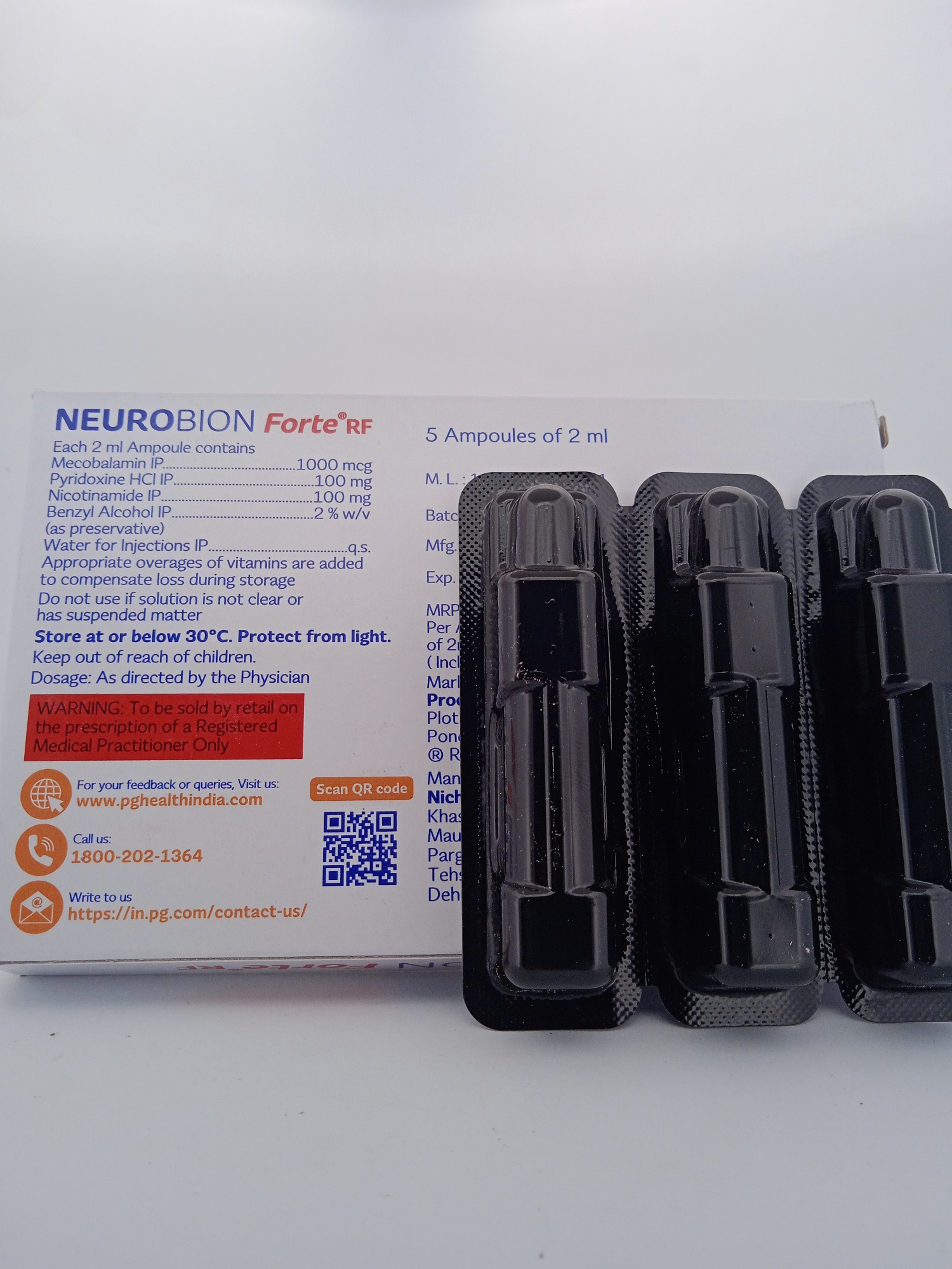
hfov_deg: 49.7
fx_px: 1027
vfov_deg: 63.4
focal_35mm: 28
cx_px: 476
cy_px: 634
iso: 100
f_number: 2.2
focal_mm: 3.43
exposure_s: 1/161
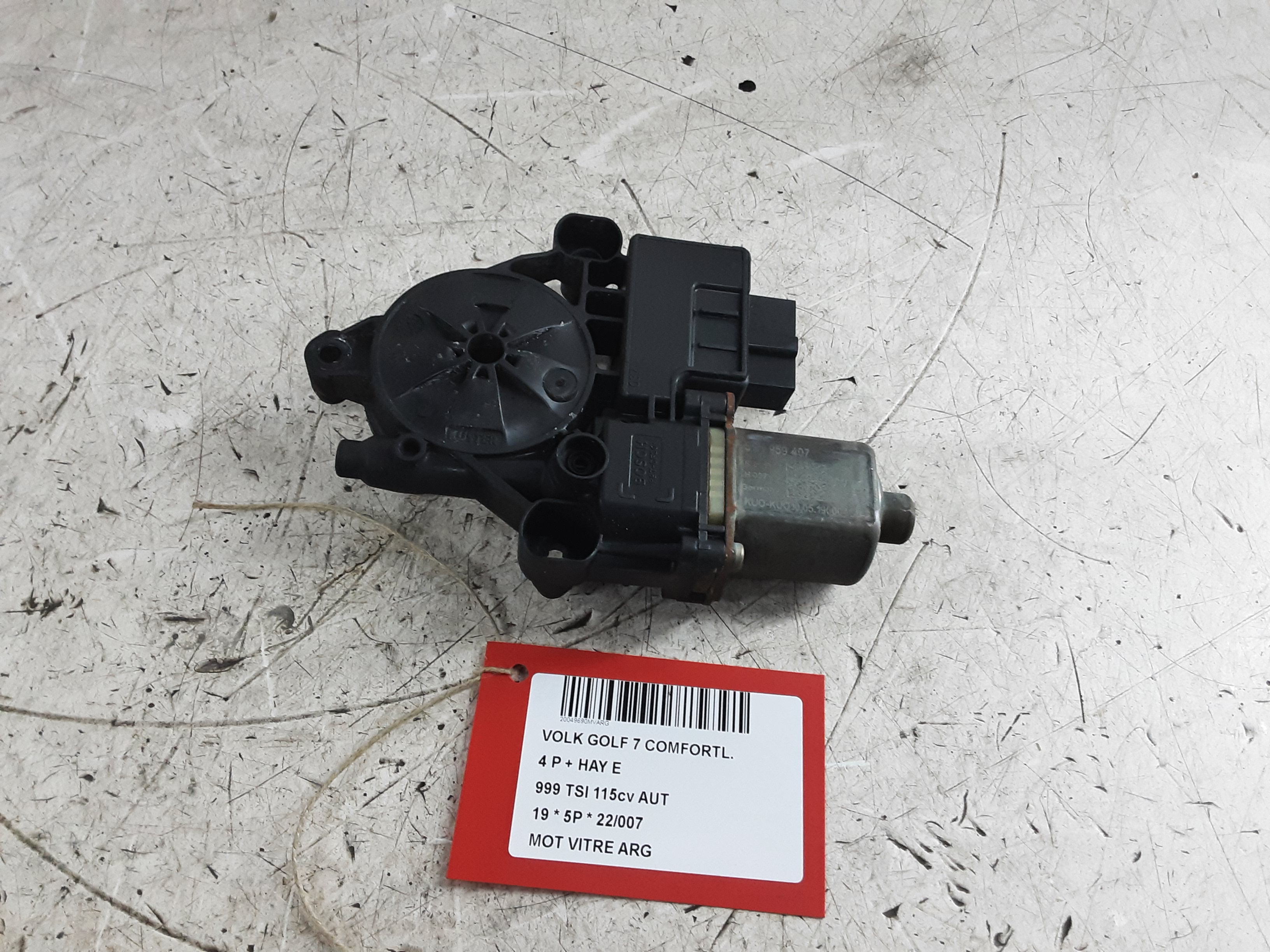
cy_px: 476
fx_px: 991
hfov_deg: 65.3
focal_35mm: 27
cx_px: 635
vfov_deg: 51.4
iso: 160
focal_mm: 2.91
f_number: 1.9
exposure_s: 1/50
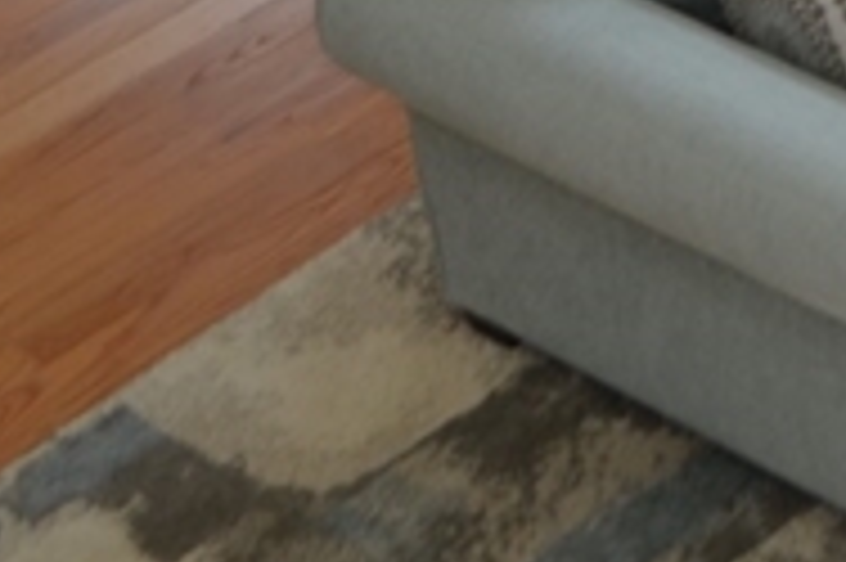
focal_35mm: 147
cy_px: -692
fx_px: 3451
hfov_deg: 12.6
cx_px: 1584
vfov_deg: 8.6
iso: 250
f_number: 5.6
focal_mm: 18
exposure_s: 1/125
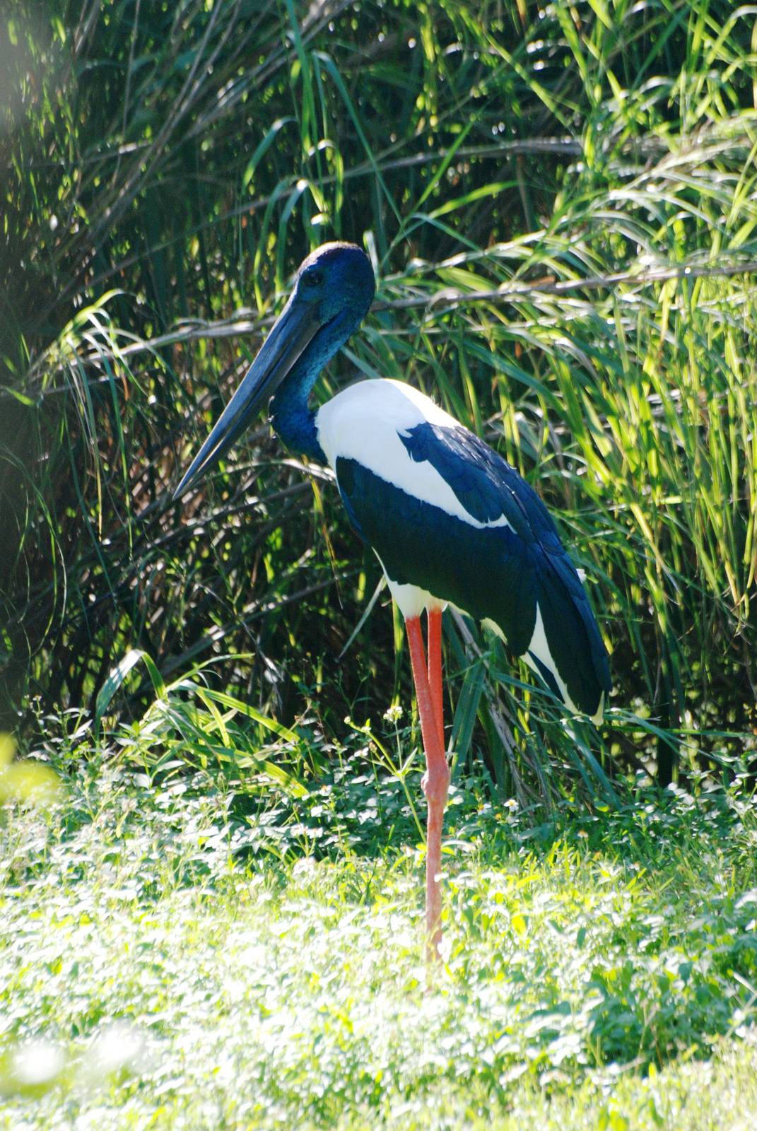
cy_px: 566
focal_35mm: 450
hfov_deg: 3.1
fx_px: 14153
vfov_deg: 4.6
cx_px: 378
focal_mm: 300
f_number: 5.6
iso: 400
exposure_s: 1/200
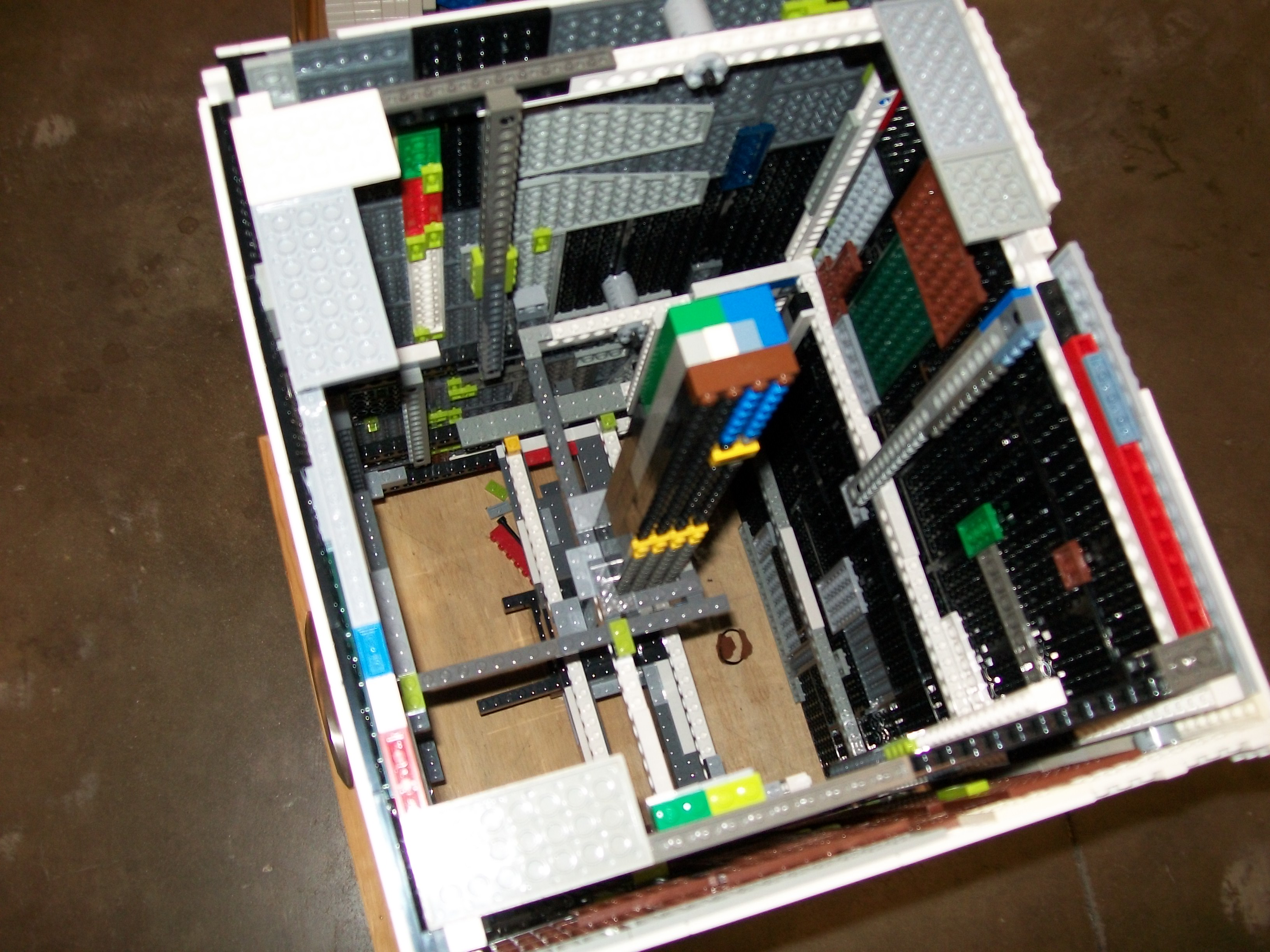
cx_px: 635
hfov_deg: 51.4
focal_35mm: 36
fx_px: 1321
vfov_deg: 39.7
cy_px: 476
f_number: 2.7
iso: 80
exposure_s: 1/30
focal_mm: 6
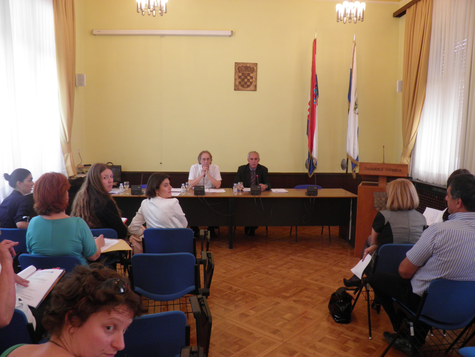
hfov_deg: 63.4
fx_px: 384
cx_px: 238
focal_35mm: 28
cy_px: 178
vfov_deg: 49.7
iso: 125
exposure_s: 1/30
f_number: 2.8
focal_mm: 4.9
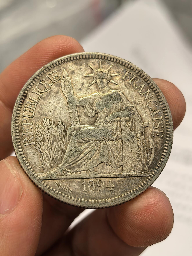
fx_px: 407
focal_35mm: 55
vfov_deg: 34.9
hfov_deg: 26.6
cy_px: 130
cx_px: 96
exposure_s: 1/100
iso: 320
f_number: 2
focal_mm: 6.98
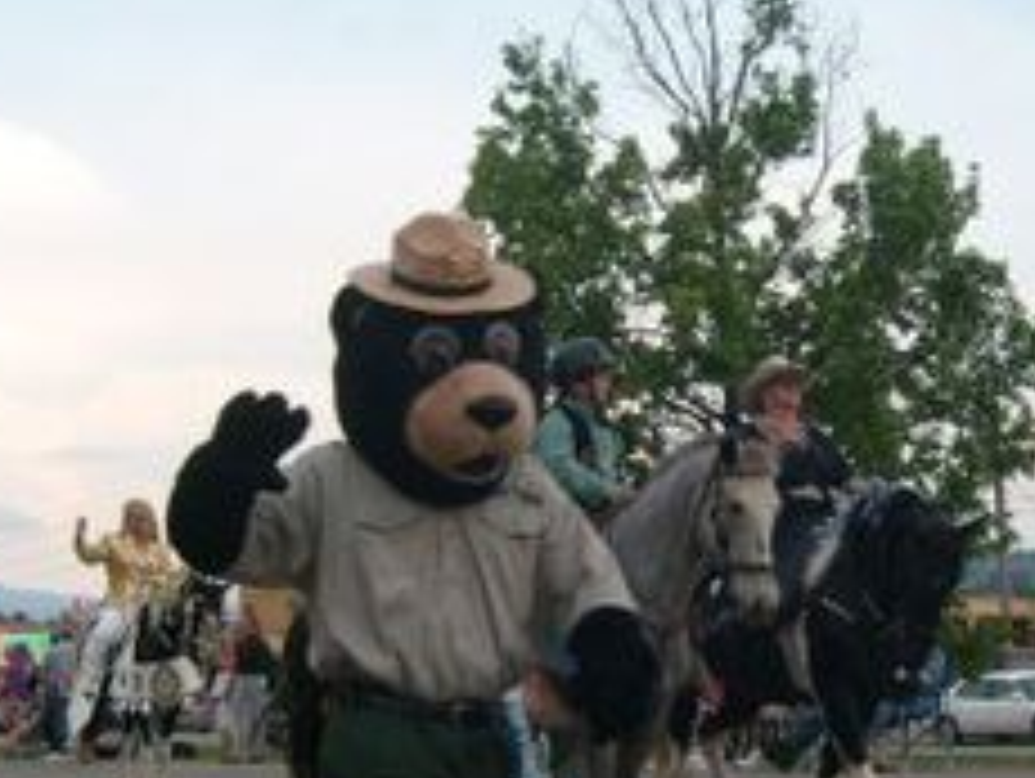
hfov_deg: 24.0
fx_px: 2424
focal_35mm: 81
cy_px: 517
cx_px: 700
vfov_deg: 18.2
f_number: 7.1
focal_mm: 5.8
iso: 80
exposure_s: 1/90
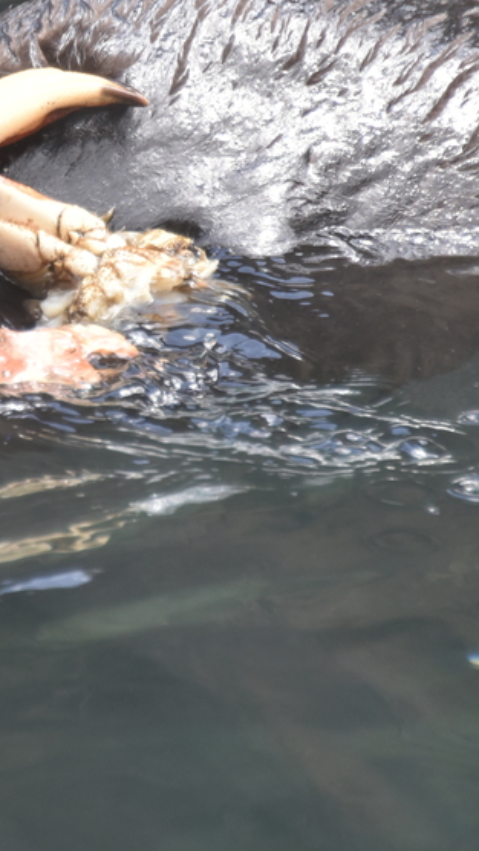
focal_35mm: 724
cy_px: 223
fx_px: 16338
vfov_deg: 3.0
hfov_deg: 1.7
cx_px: -32
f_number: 5.6
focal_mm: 300
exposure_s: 1/640
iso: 1100
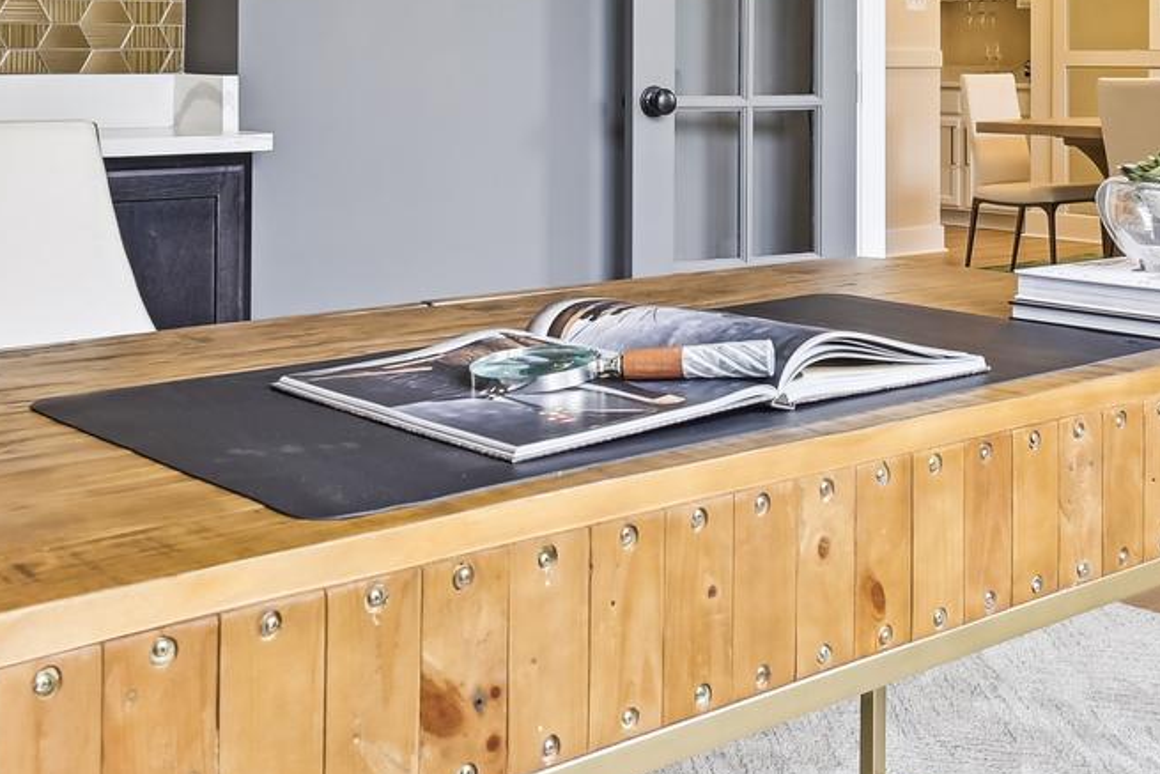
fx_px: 1611
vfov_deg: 25.8
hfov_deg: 39.6
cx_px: 630
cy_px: 19
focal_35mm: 50
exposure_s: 1/20
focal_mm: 16
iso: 200
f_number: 8
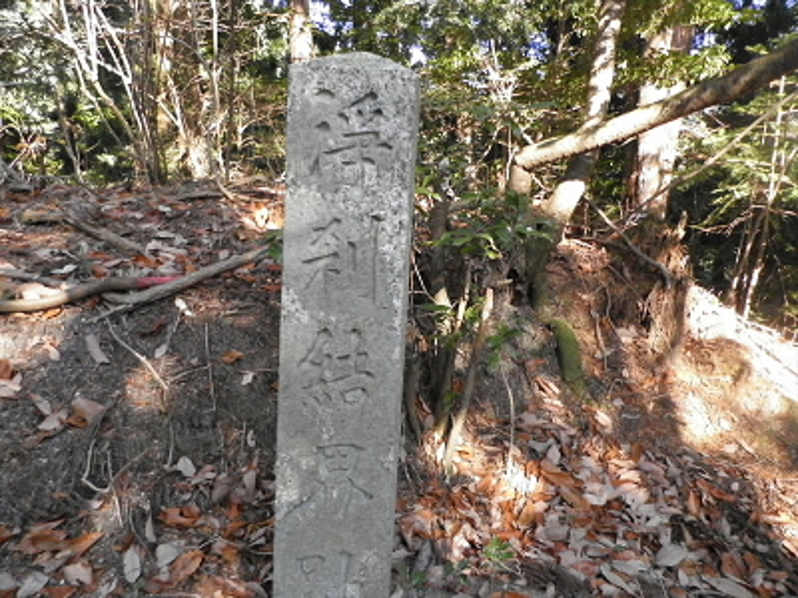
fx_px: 622
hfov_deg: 65.3
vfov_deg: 51.4
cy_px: 299
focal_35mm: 27
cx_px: 399
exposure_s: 1/250
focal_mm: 4.9
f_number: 3.2
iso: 400
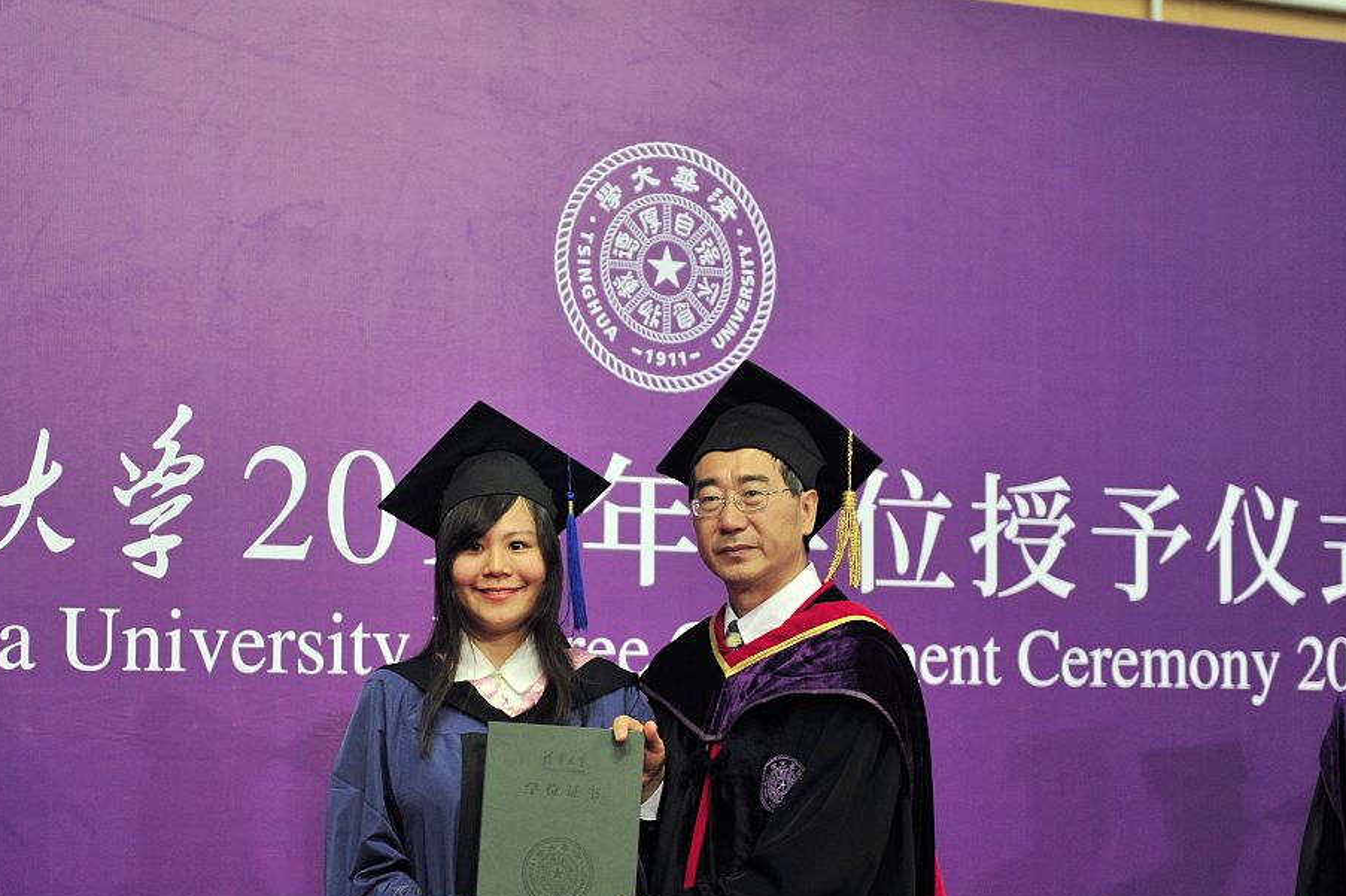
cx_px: 541
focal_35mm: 93
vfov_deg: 14.7
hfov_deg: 21.9
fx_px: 3475
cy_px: 522
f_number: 2.8
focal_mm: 70
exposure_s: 1/250
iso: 1000
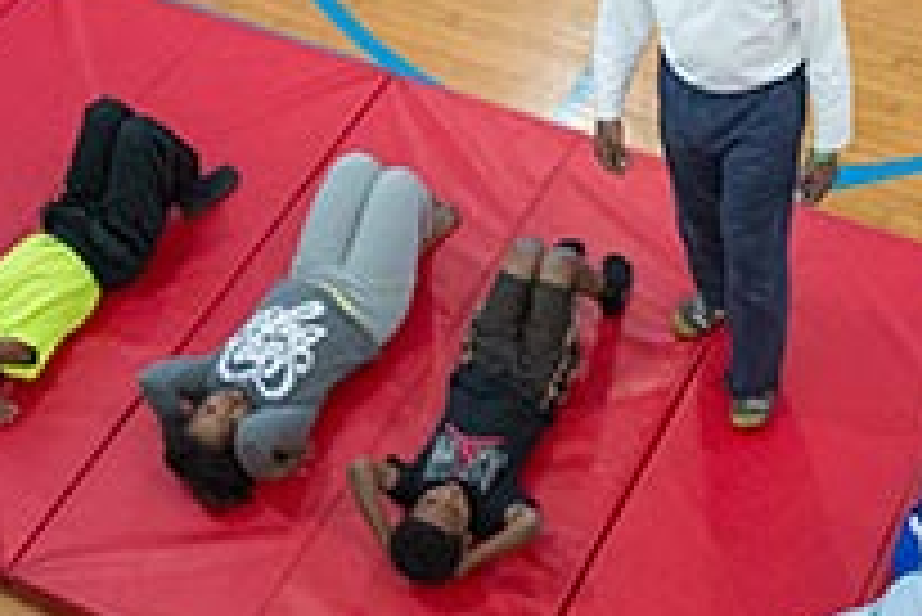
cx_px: 706
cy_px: 173
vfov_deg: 19.9
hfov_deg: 29.1
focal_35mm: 68
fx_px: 1743
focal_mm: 24
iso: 6400
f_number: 2.8
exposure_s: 1/250
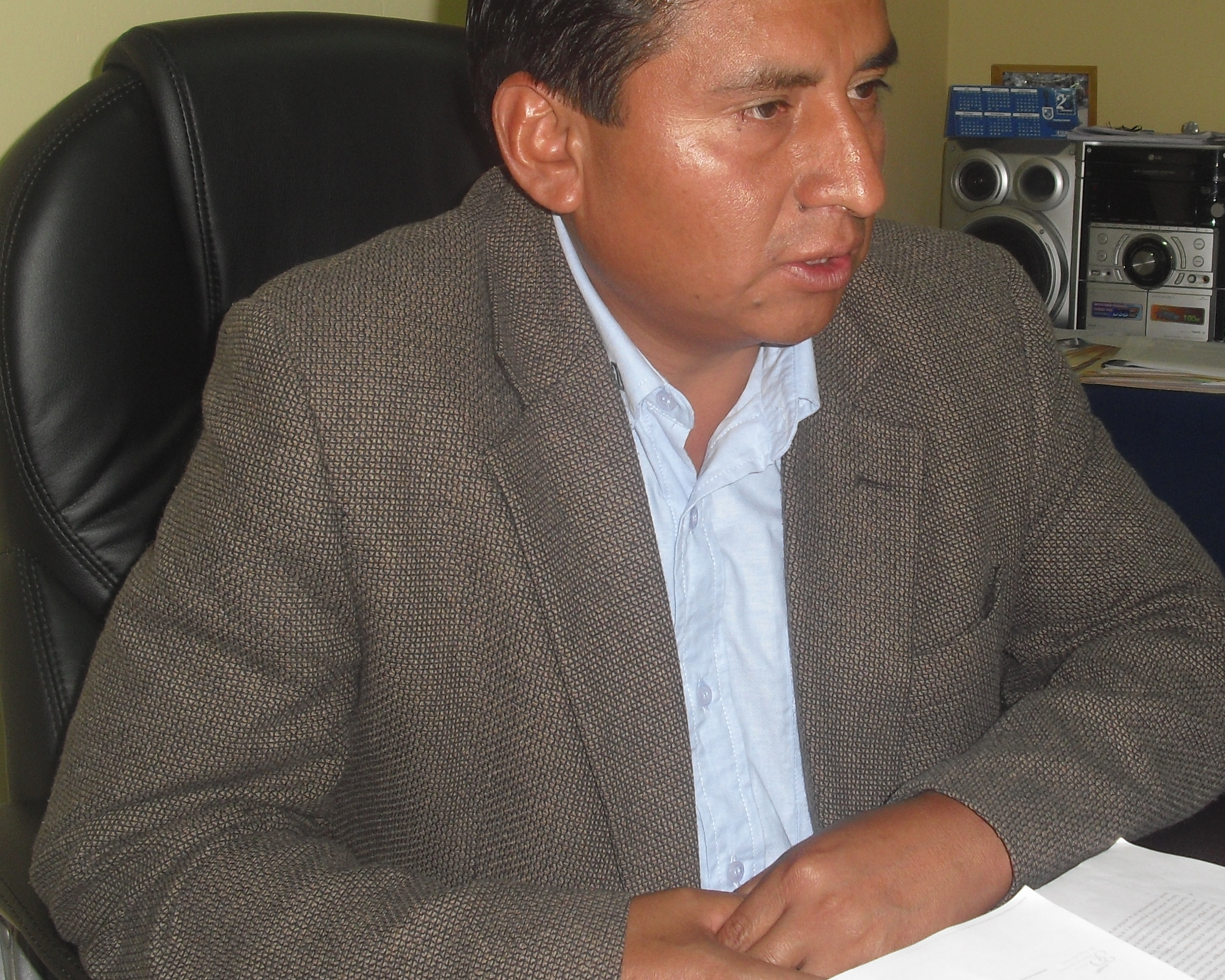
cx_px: 735
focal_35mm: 54
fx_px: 1958
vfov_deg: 28.0
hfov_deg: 34.6
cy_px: 369
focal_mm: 6.3
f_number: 3.1
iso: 100
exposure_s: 1/60
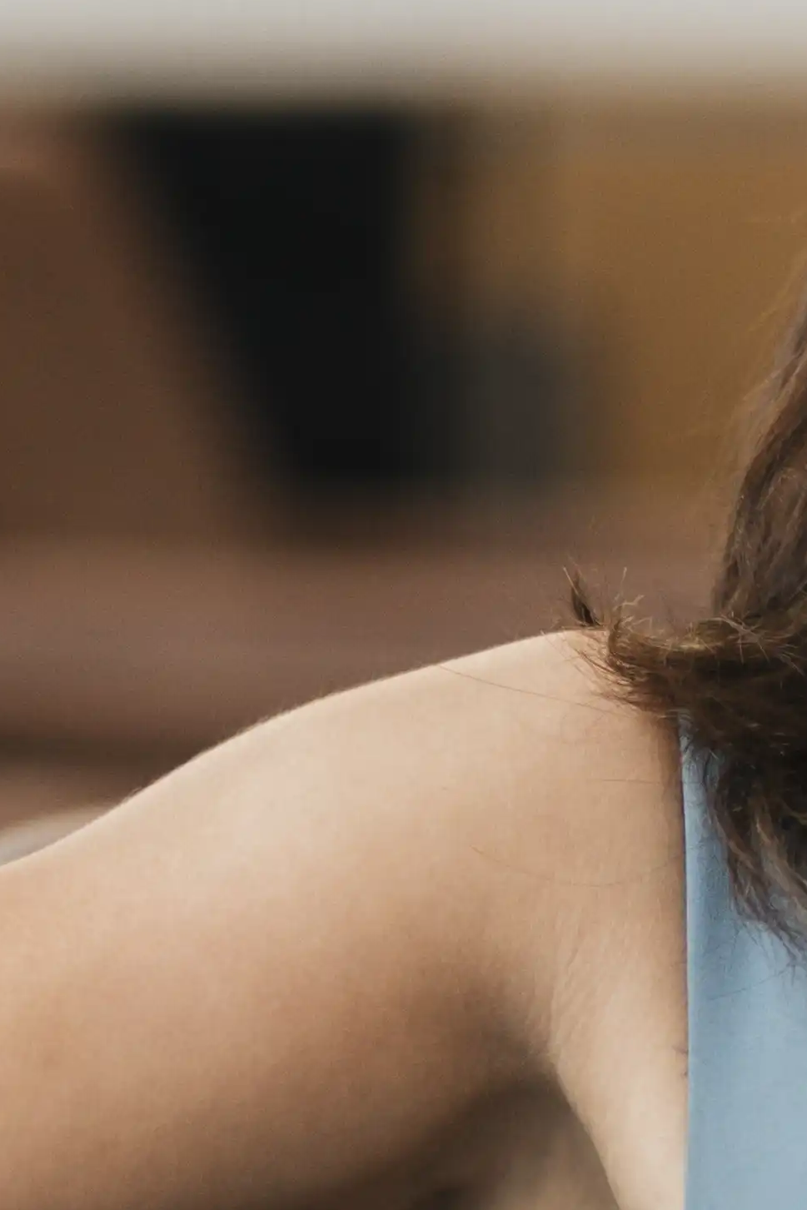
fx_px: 13782
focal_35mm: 410
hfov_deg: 3.3
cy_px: 1238
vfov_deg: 5.0
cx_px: 1033
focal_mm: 85
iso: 500
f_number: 1.8
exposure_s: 1/200
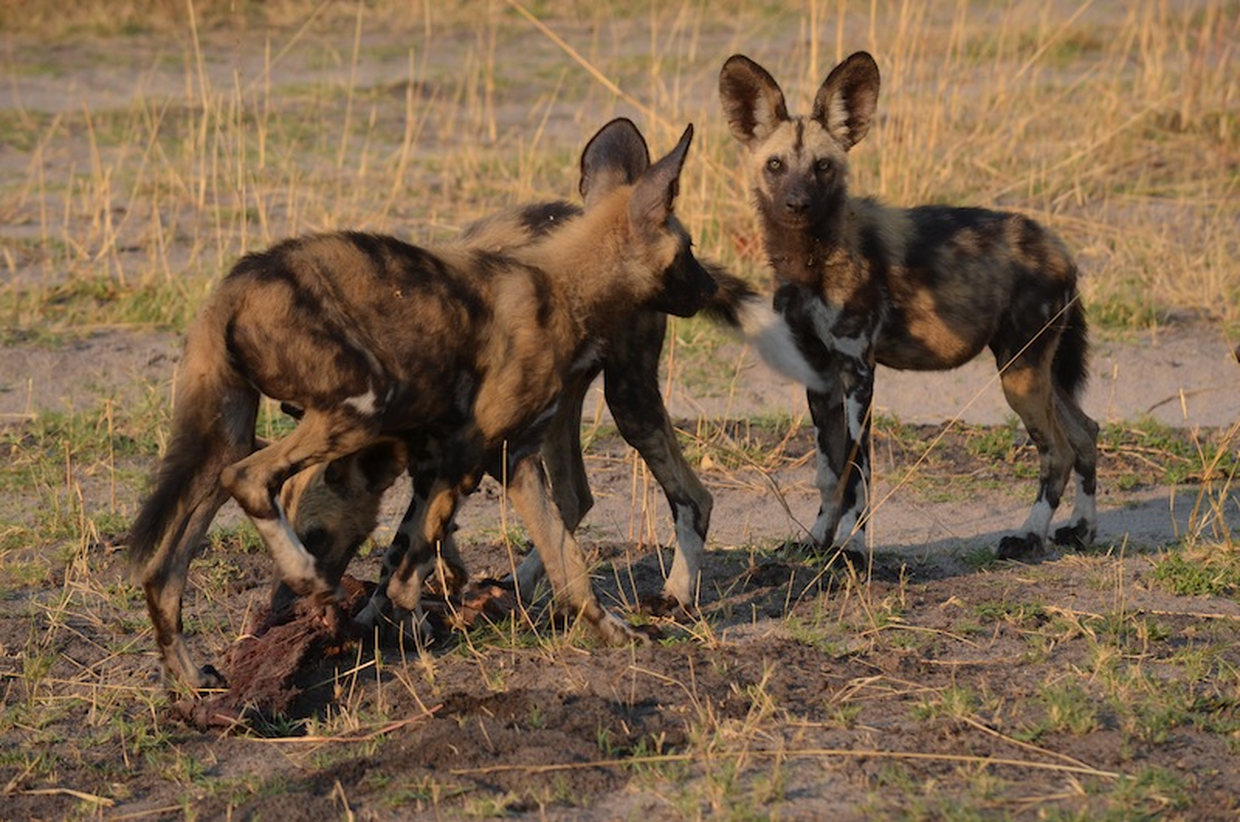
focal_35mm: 165
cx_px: 620
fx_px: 5672
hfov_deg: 12.5
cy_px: 411
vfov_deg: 8.3
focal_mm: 110
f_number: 7.1
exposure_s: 1/200
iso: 200
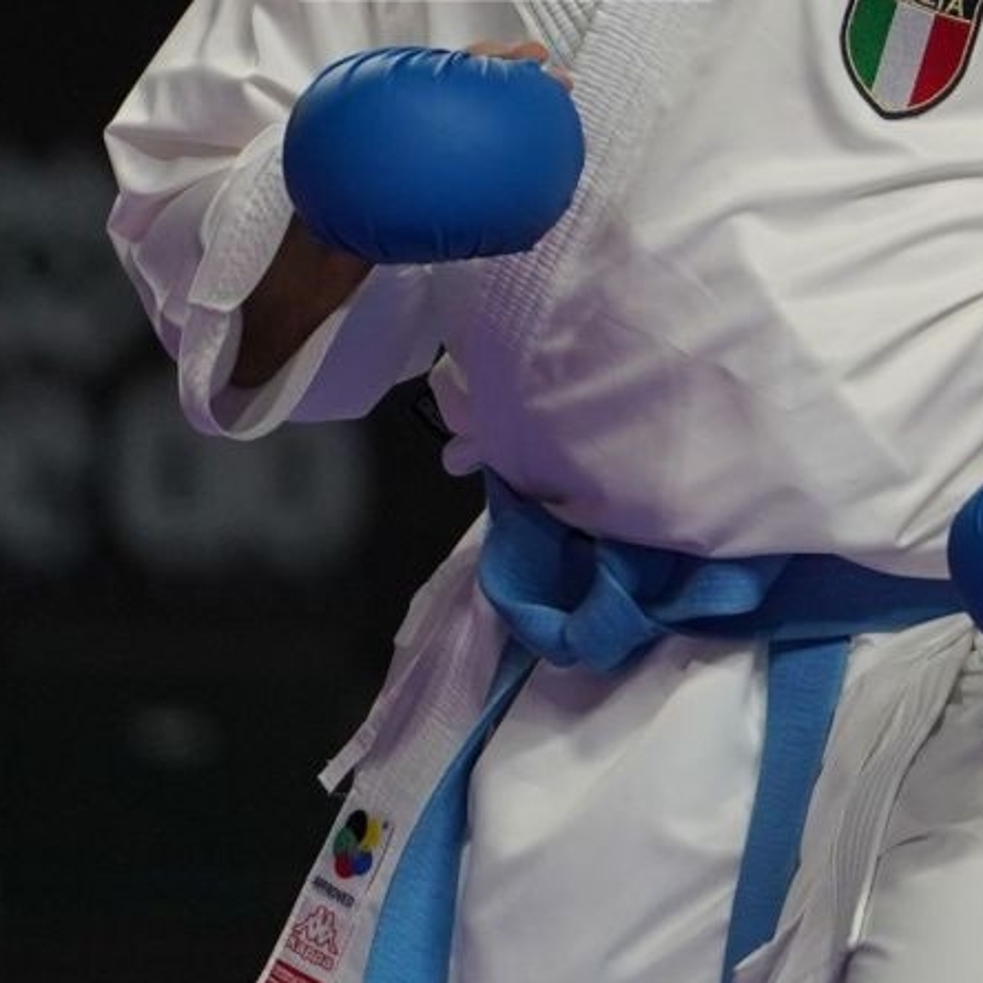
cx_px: 1255
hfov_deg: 1.7
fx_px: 33188
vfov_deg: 1.7
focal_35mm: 1033
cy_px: -199
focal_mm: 200
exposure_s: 1/1000
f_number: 2.8
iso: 800
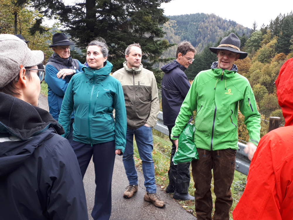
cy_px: 110
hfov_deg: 65.3
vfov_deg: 51.4
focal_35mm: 27
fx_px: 229
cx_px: 146
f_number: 1.9
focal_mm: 3.6
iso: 50
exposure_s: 1/50
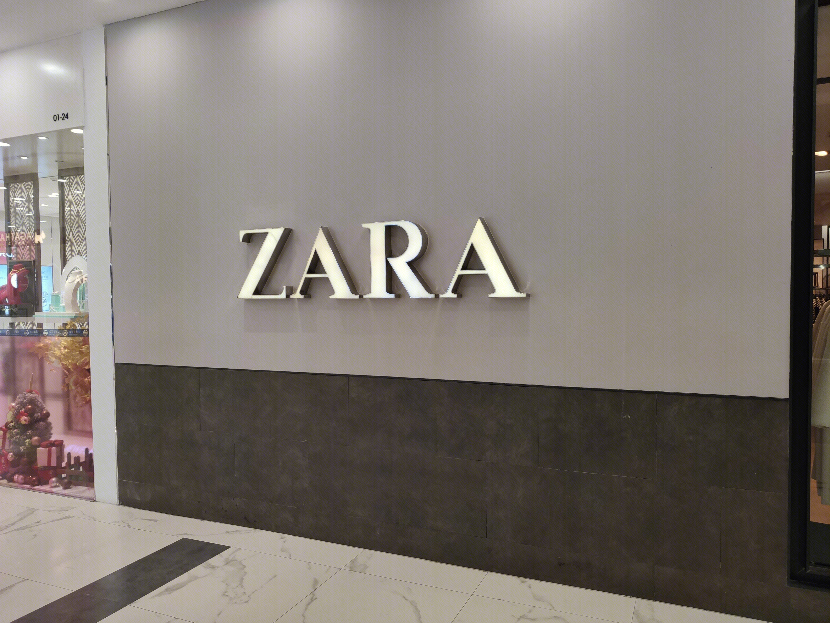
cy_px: 312
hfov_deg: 67.3
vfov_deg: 53.1
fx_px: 623
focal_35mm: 26
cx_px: 415
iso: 157
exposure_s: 1/100
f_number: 1.75
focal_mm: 4.75
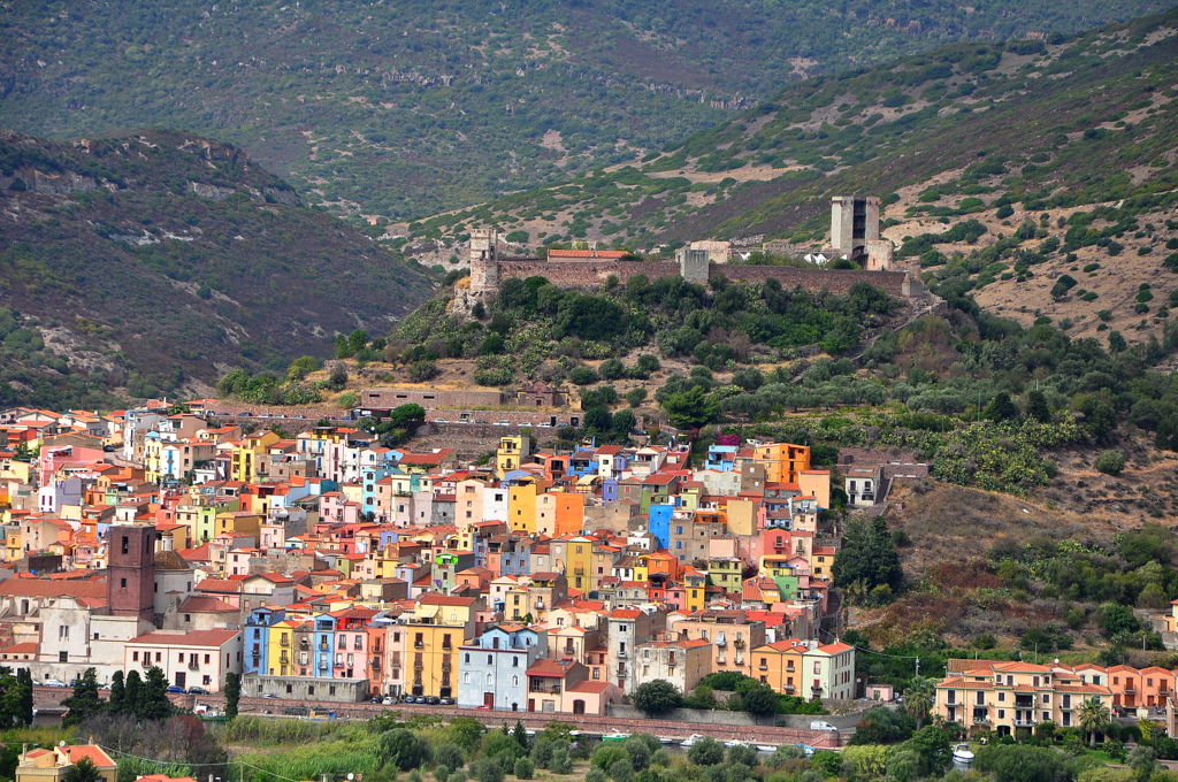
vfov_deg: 9.9
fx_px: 4510
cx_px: 589
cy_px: 391
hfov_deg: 14.9
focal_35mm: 138
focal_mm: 92
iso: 400
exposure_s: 1/1000
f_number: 8
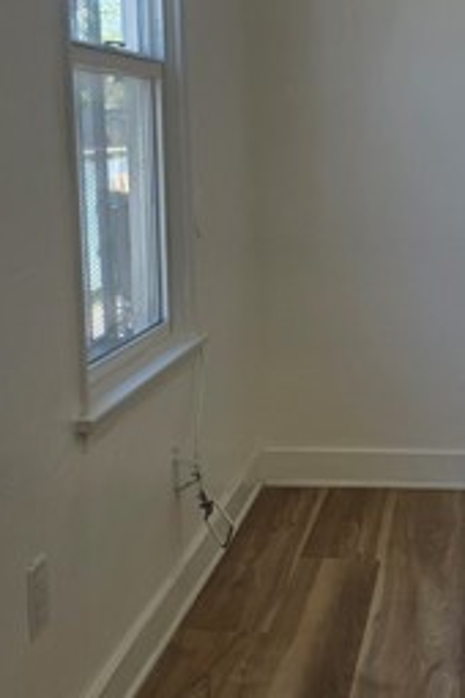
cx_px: 298
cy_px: 348
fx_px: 1162
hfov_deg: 22.6
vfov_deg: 33.4
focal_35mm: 60
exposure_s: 1/120
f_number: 1.7
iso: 25
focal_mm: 6.3
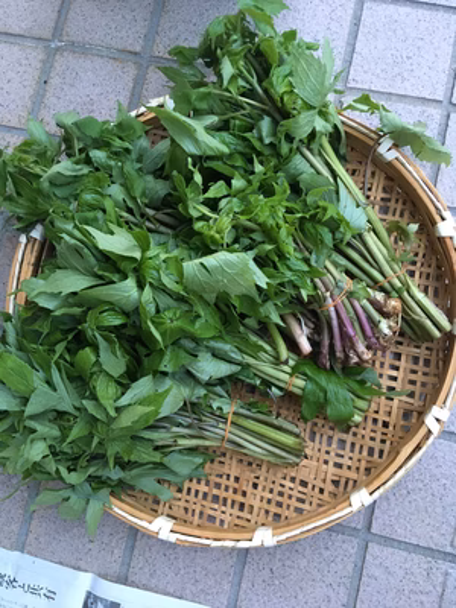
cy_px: 304
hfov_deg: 48.2
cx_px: 228
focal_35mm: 29
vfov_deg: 61.7
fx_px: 509
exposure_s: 1/30
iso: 200
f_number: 2.2
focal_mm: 4.15
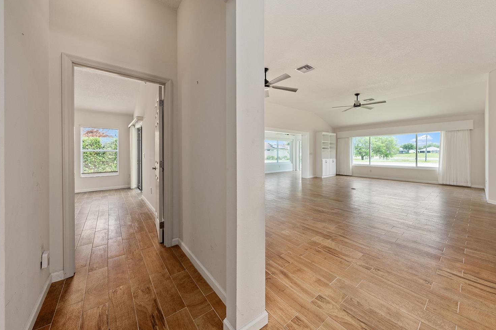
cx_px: 259
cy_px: 156
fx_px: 179
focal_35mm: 13
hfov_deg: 108.3
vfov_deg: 85.3
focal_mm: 12
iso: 200
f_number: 7.1
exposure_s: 1/10
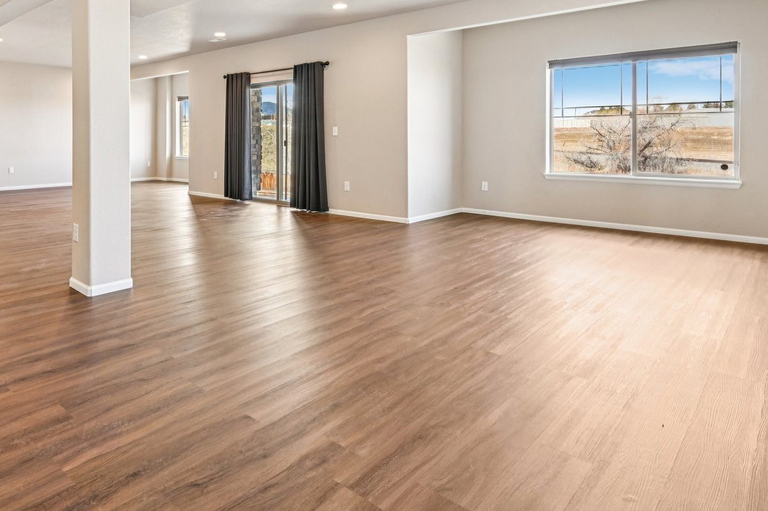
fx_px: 512
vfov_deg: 50.9
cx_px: 235
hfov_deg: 70.8
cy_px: 128
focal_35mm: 24
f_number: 10
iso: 200
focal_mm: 14
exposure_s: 1/15
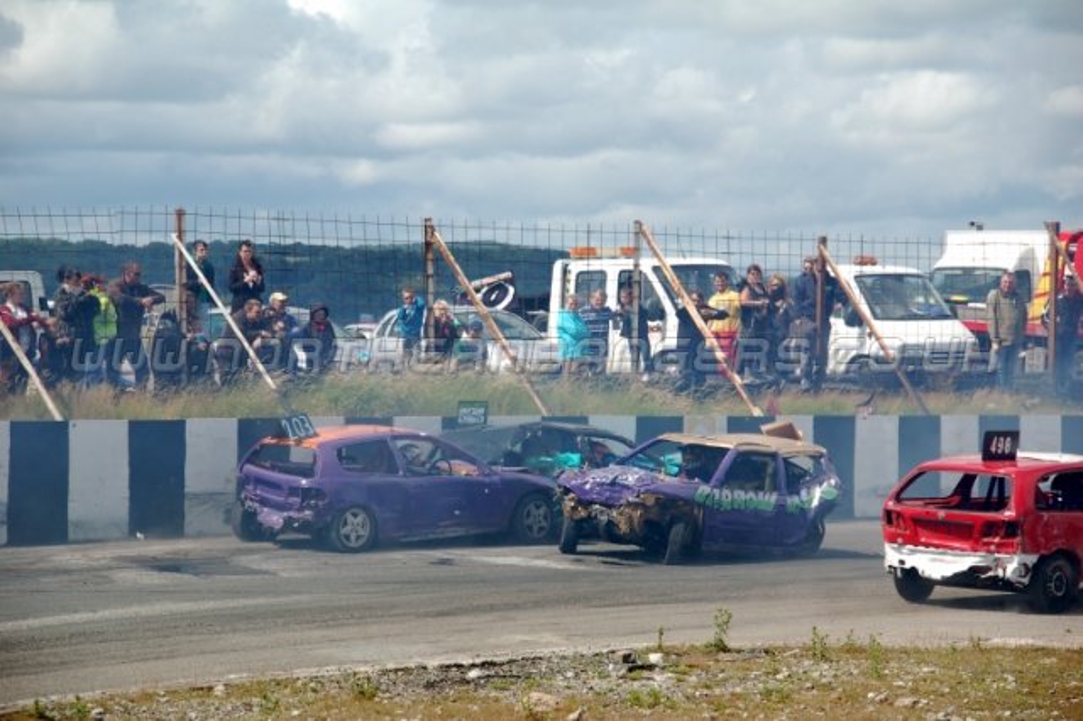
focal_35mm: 117
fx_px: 3518
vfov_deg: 11.7
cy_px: 360
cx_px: 542
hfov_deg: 17.5
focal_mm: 78
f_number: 5.6
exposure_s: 1/1000
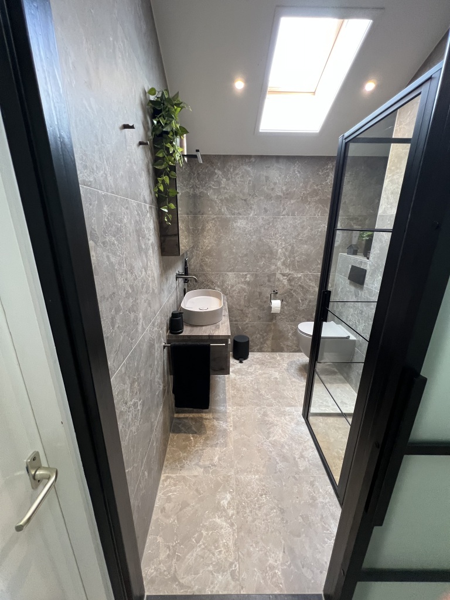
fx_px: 225
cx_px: 225
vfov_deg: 106.2
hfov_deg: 89.9
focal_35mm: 13
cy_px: 300
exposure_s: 1/73
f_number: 1.8
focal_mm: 1.57
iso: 250
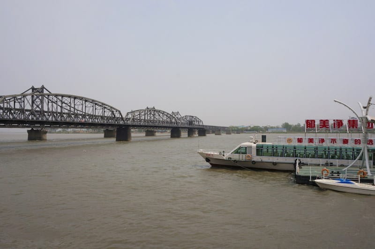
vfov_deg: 47.9
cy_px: 124
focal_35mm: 27
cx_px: 188
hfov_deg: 67.4
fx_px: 281
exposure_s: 1/250
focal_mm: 18
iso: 100
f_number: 13
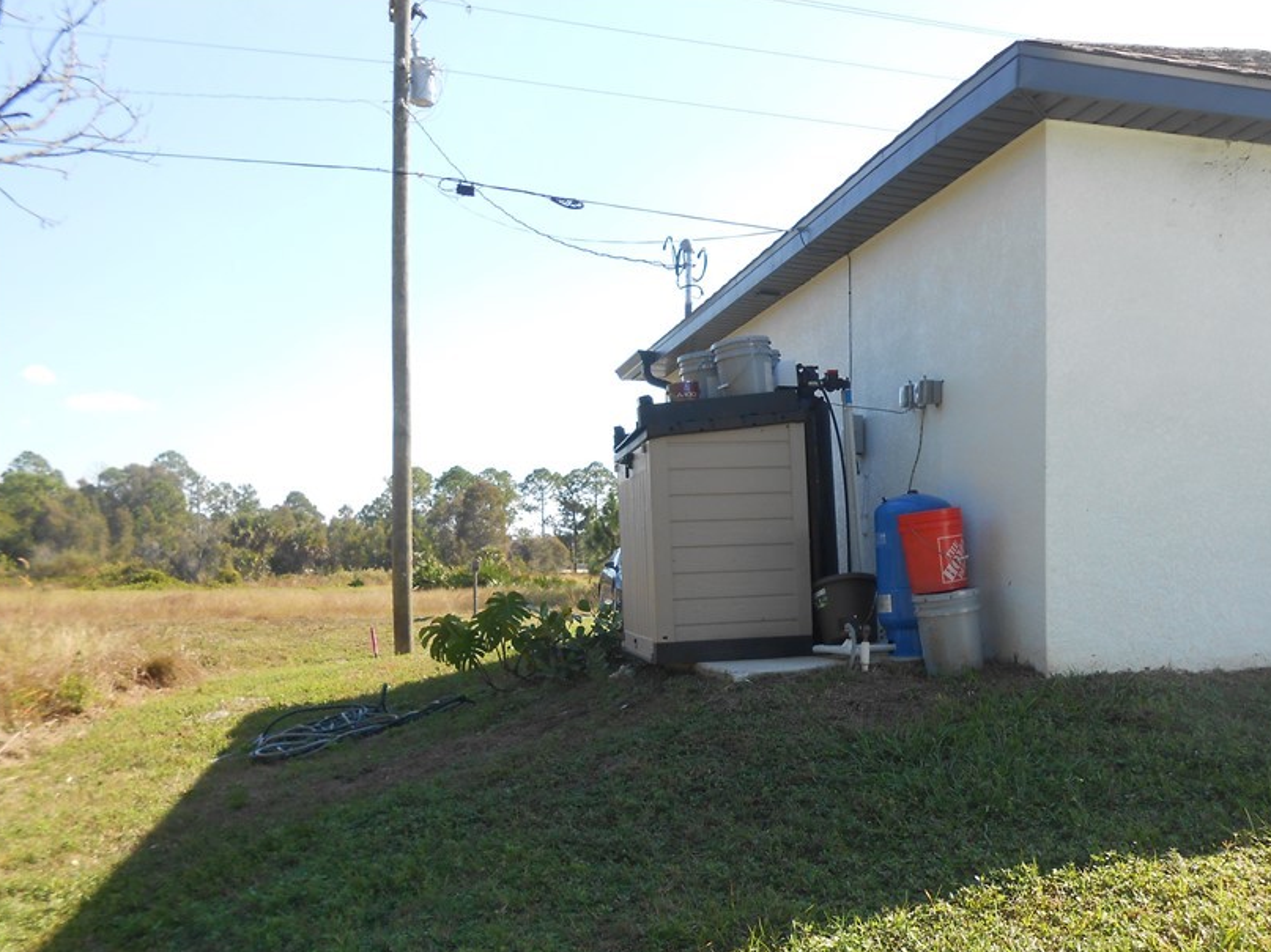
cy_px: 587
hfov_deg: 54.8
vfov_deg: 42.7
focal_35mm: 33
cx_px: 786
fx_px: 1211
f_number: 3.5
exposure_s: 1/320
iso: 80
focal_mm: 4.6
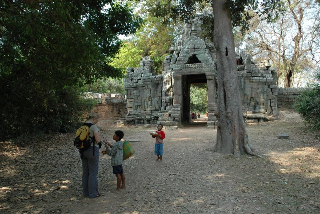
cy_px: 107
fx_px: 240
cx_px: 160
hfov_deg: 67.4
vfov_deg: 47.9
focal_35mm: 27
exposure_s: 1/160
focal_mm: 18
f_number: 6.3
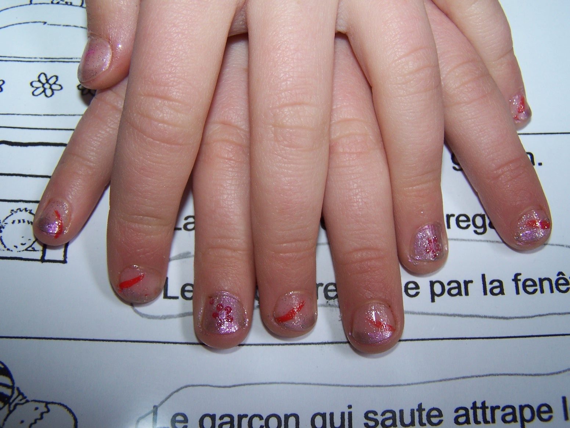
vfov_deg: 33.6
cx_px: 285
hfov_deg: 43.9
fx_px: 708
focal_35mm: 43
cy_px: 214
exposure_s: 1/60
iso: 80
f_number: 2.9
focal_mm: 7.1
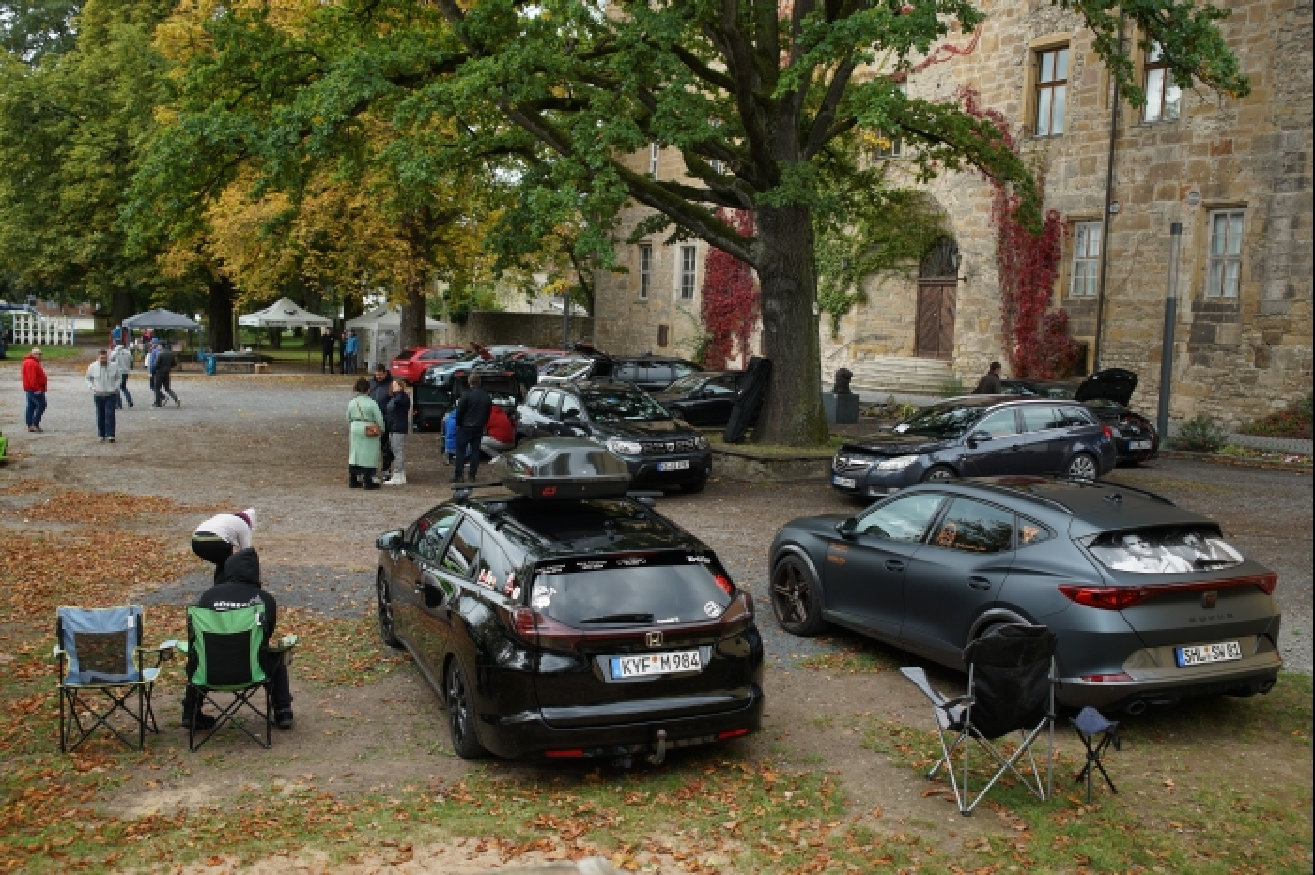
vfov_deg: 37.8
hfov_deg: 54.5
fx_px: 1278
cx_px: 658
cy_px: 438
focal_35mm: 35
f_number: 5
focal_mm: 35
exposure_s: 1/250
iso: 250
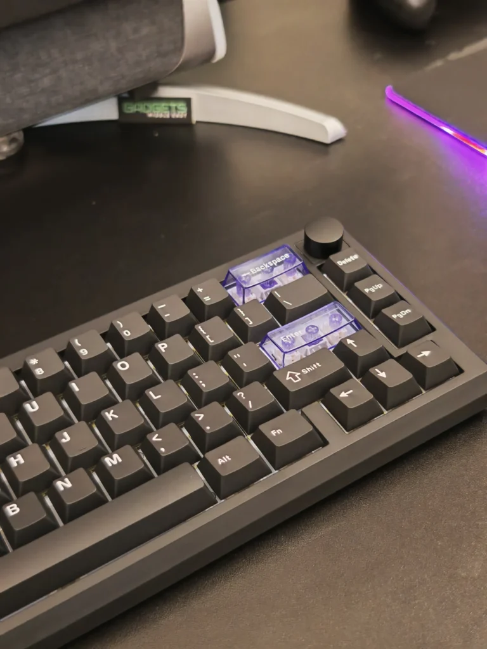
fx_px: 900
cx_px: 244
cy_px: 324
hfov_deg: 30.3
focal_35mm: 48
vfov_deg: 39.7
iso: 400
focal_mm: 6.83
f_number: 1.4
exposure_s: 1/33
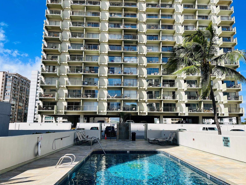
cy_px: 92
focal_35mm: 27
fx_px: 192
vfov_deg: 51.4
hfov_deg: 65.3
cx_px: 124
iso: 50
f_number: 1.6
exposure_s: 1/2825
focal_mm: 5.1
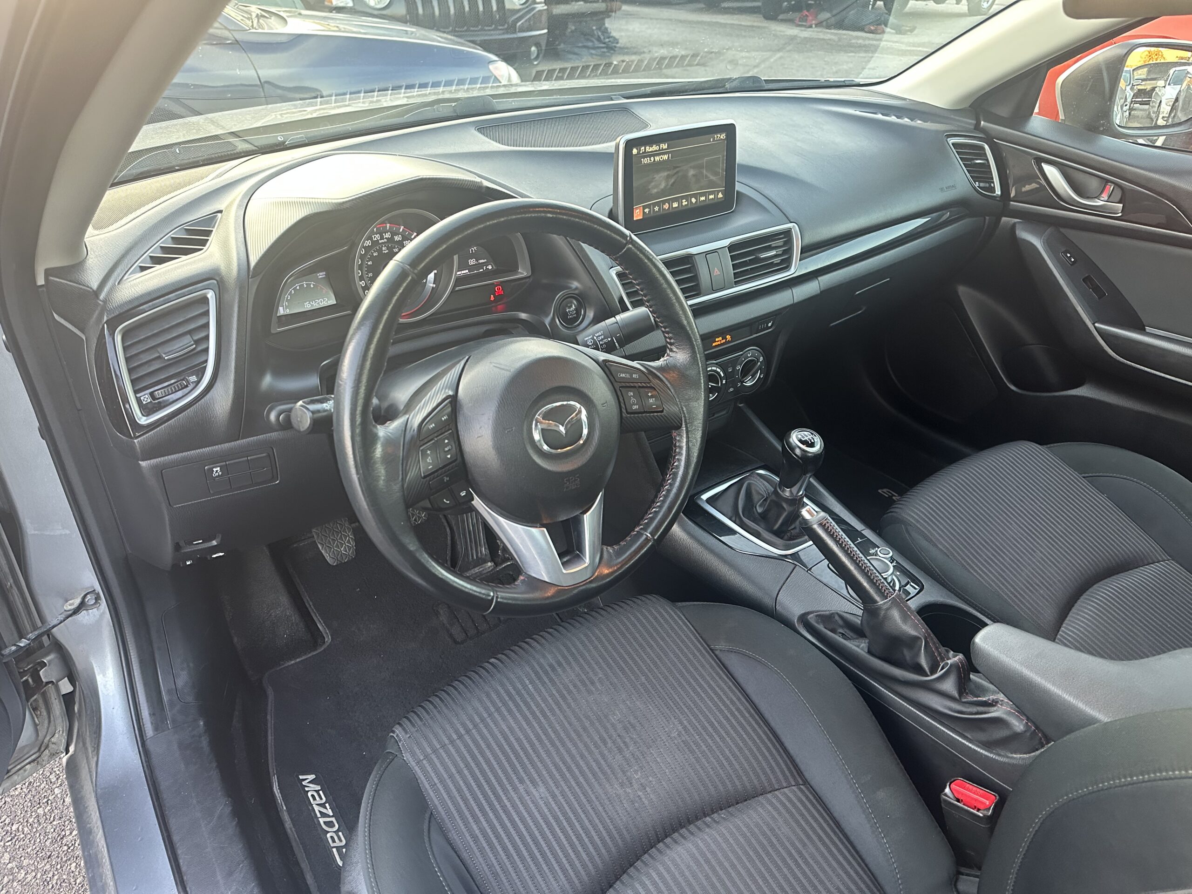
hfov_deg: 71.6
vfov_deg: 56.8
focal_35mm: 24
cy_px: 447
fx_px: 826
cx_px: 596
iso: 500
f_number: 1.78
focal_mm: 6.86
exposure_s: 1/60
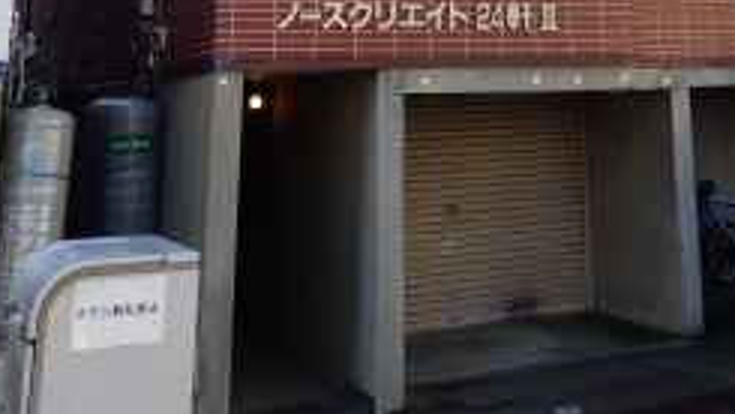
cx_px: 537
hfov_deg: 35.9
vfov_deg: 18.2
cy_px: -252
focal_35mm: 57
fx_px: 1111
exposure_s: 1/320
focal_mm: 3.58
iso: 100
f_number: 2.8
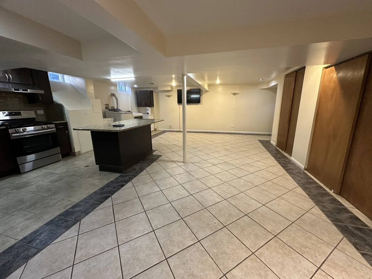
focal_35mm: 14
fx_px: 150
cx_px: 186
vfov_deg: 85.7
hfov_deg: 102.1
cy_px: 140
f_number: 2.2
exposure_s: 1/60
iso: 320
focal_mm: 2.22
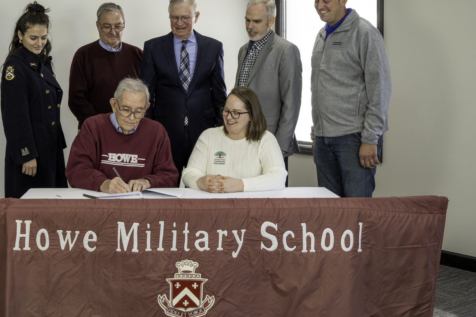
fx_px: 695
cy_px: 159
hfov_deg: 37.6
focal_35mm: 53
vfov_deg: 25.7
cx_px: 188
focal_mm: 35.4
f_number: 7.1
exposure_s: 1/25
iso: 400
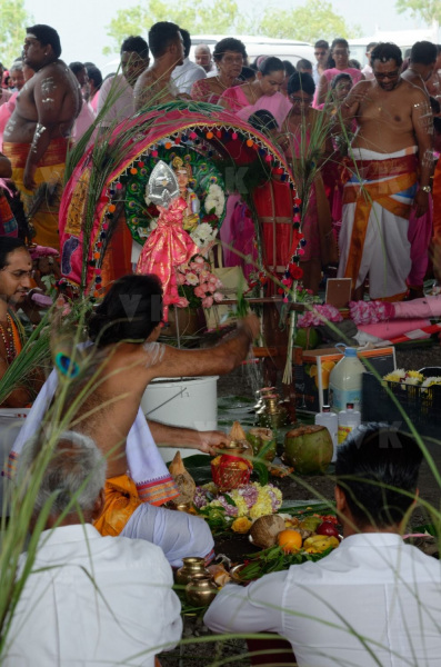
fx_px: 1939
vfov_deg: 19.5
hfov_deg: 13.0
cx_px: 220
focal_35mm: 105
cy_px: 334
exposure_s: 1/125
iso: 500
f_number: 9
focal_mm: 70
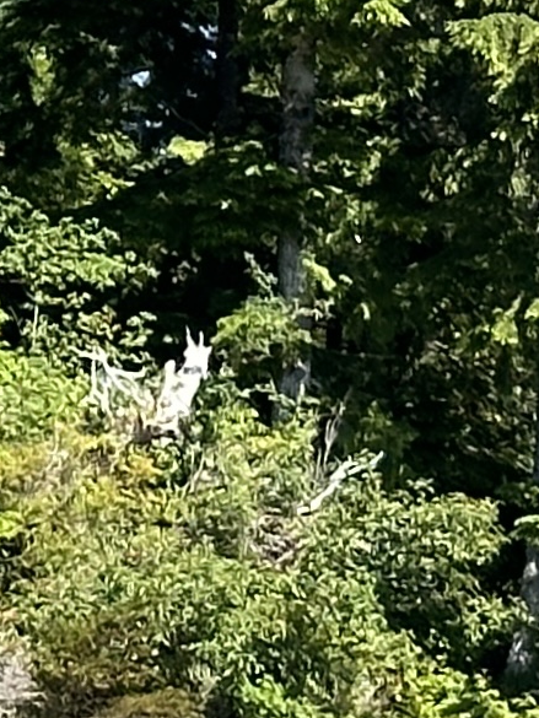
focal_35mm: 319
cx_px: -1461
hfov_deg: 4.4
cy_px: 123
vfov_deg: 6.2
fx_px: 6620
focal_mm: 6.86
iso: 64
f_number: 1.78
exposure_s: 1/1613
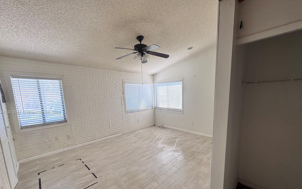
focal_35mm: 15
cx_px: 152
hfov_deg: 101.5
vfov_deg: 74.0
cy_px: 113
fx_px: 123
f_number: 2.2
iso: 40
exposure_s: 1/205
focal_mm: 2.22
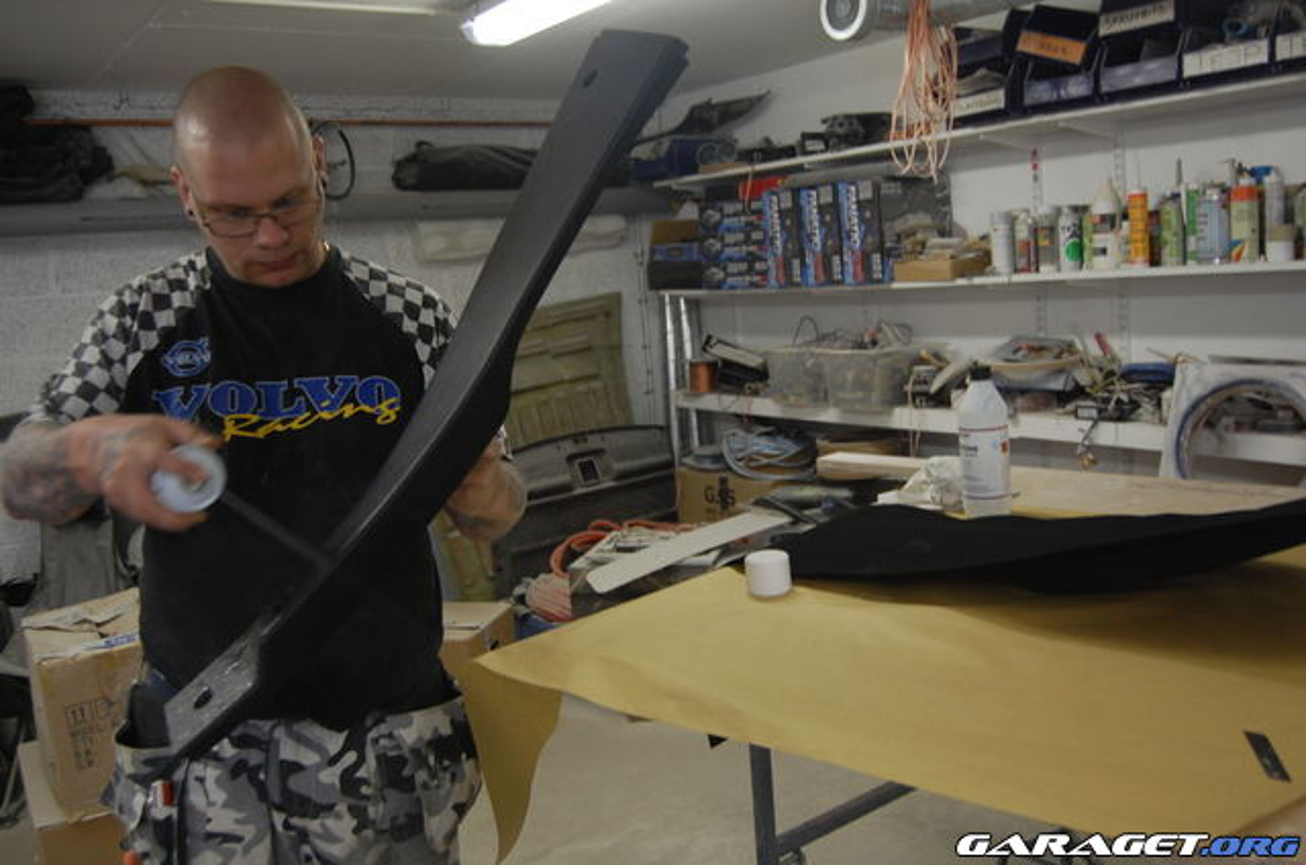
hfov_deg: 62.0
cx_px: 653
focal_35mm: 30
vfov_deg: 43.4
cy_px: 432
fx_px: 1086
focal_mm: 20
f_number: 3.8
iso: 800
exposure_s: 1/30
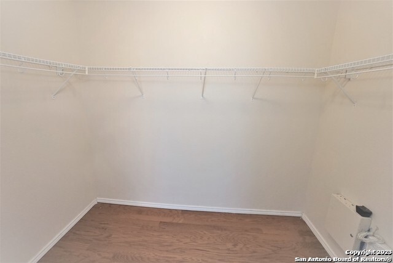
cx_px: 196
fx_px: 164
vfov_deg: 77.4
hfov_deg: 100.4
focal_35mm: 15
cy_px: 132
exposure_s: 1/60
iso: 1600
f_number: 4
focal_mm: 10
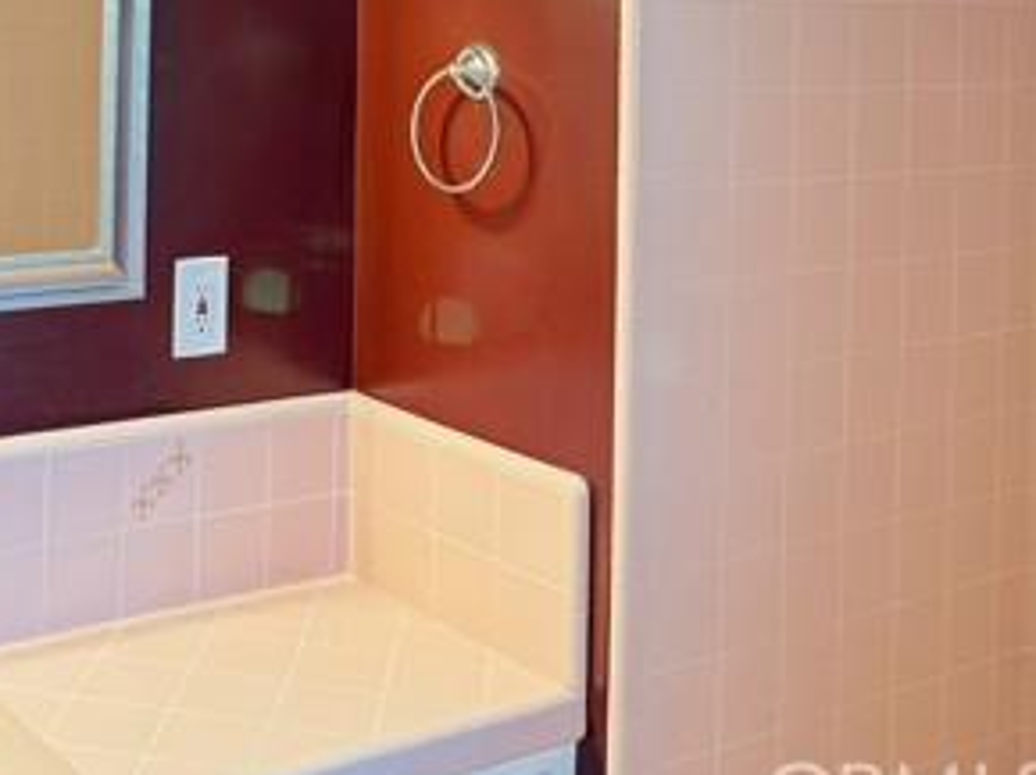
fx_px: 1585
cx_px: 129
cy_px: -11
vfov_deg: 26.0
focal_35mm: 53
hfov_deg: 34.4
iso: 200
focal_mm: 6.76
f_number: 1.78
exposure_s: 1/60
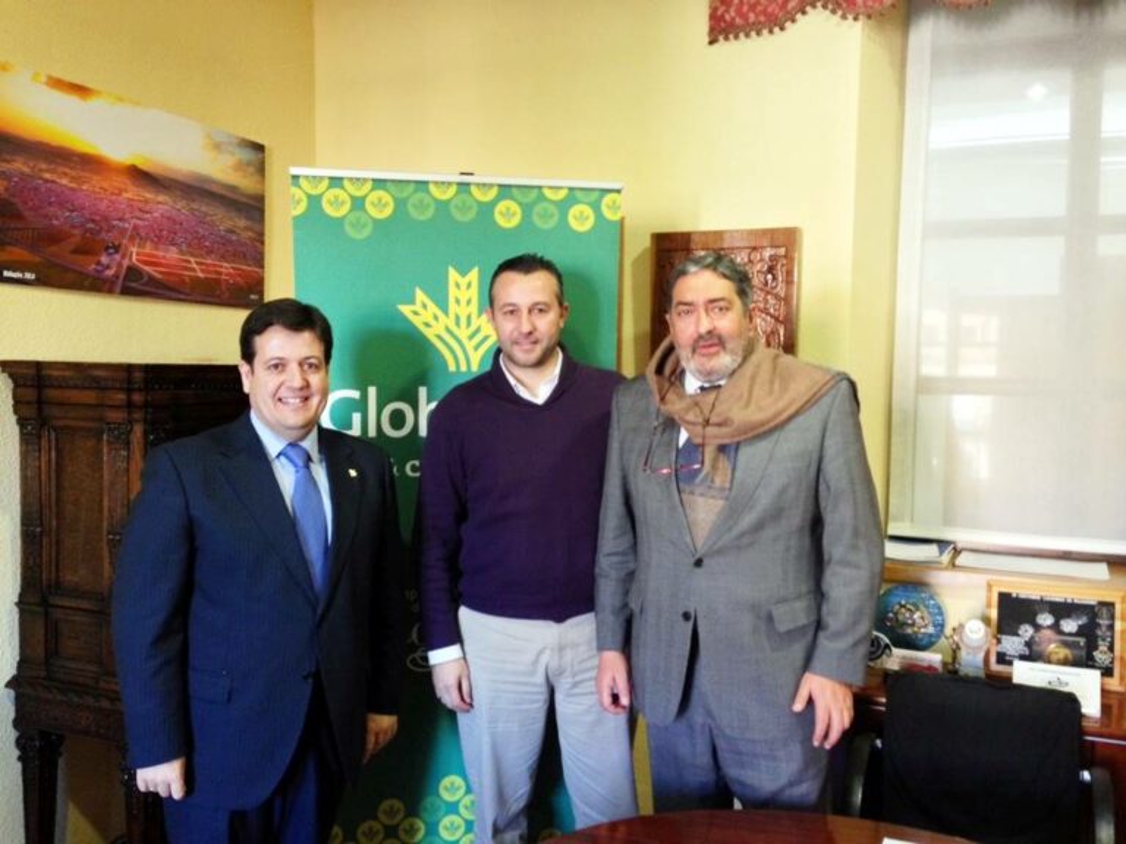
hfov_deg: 55.4
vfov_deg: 42.9
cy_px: 422
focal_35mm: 33
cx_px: 563
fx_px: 1073
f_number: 2.4
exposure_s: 1/20
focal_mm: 4.12
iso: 200
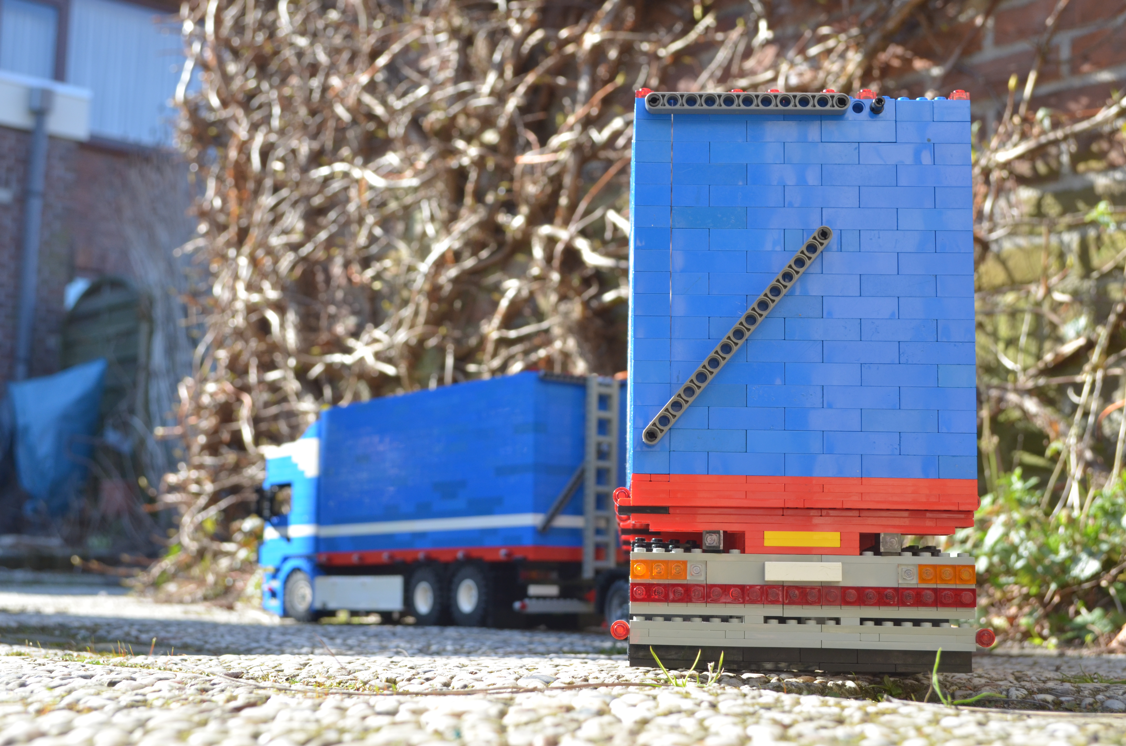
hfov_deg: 39.0
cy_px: 373
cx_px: 563
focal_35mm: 51
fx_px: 1592
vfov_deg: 26.4
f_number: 8
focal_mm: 34
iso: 400
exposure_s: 1/250
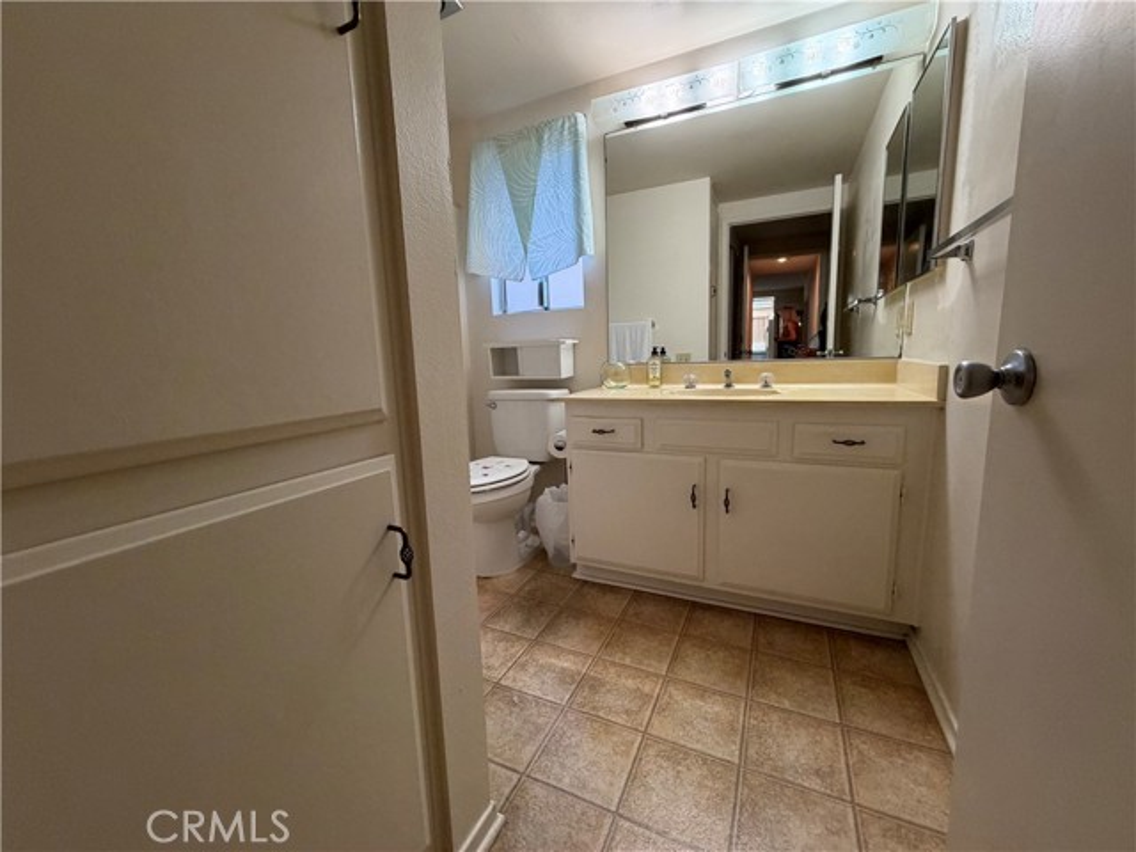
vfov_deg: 85.7
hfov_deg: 102.1
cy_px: 426
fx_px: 459
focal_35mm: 14
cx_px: 568
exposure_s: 1/60
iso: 200
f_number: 2.2
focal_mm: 2.22
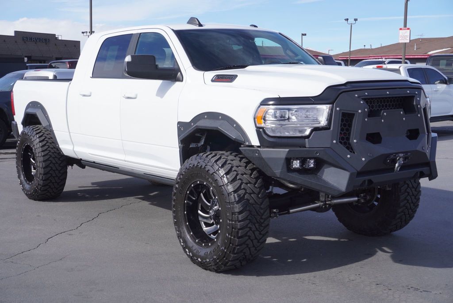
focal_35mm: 52
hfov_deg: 37.8
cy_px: 152
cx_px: 226
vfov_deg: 25.8
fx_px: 661
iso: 100
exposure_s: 1/200
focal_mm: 35
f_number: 9
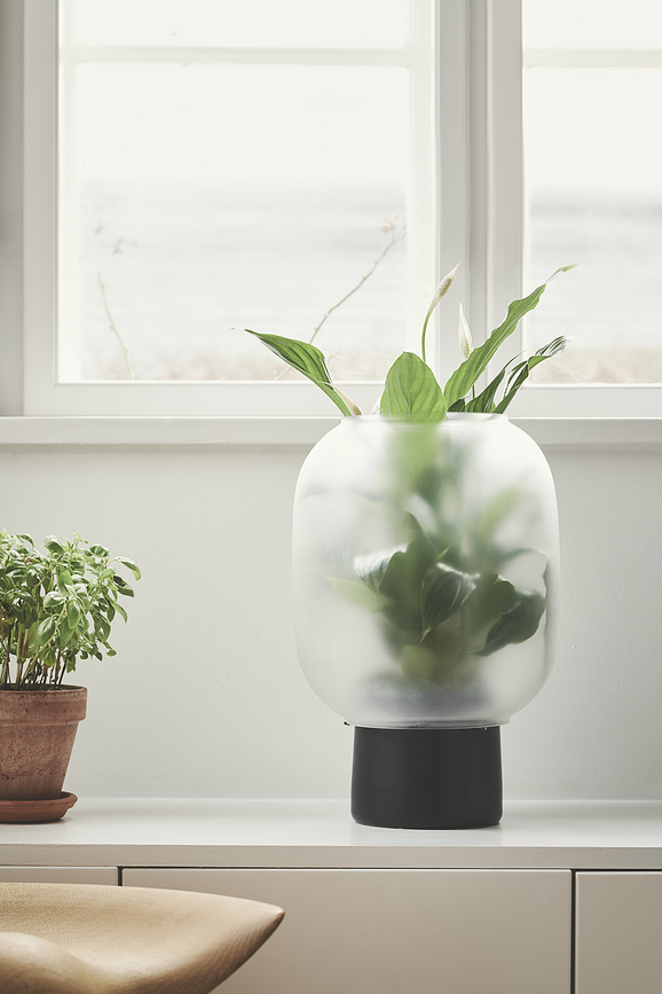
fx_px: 2344
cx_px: 331
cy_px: 497
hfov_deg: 16.1
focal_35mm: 85
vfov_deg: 23.9
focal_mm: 85
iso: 100
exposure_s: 1/4
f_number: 5.6
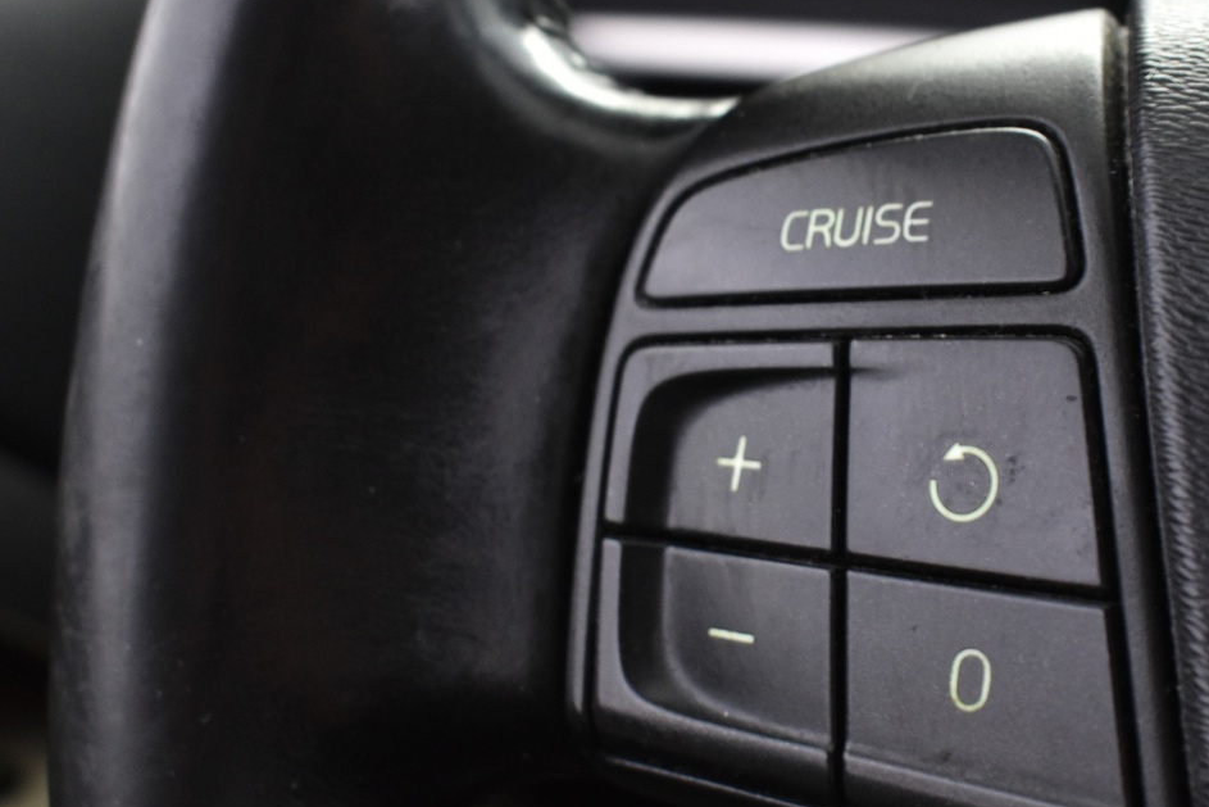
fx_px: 2250
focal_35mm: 67
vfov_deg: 20.3
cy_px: 440
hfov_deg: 29.8
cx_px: 833
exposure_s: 1/10
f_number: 5.6
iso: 1250
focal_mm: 26
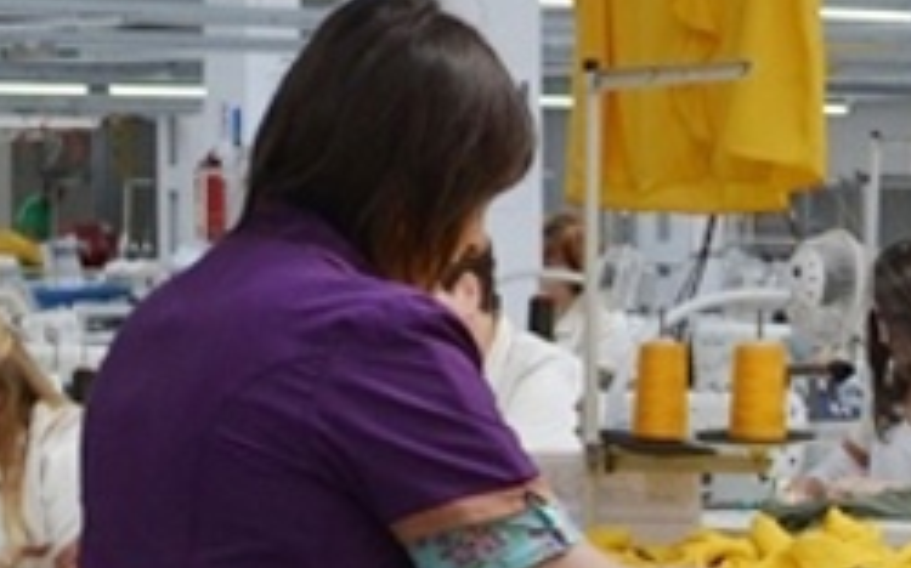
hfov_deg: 11.3
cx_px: 1658
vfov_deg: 7.6
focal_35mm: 172
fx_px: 4268
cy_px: 302
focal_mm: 22
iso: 400
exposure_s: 1/100
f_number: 5
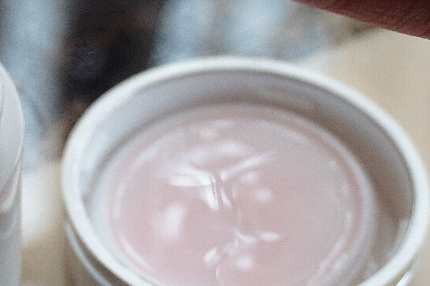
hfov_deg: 14.9
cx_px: -20
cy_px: 145
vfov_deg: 10.1
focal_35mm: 135
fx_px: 1616
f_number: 5
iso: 320
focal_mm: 33
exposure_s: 1/60
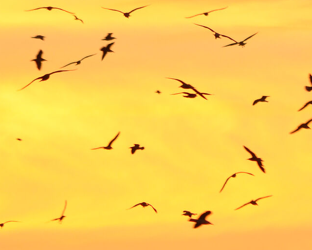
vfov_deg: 1.0
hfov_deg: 1.2
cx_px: 332
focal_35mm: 1579
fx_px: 14583
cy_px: 46
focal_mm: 300
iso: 400
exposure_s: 1/125
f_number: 8
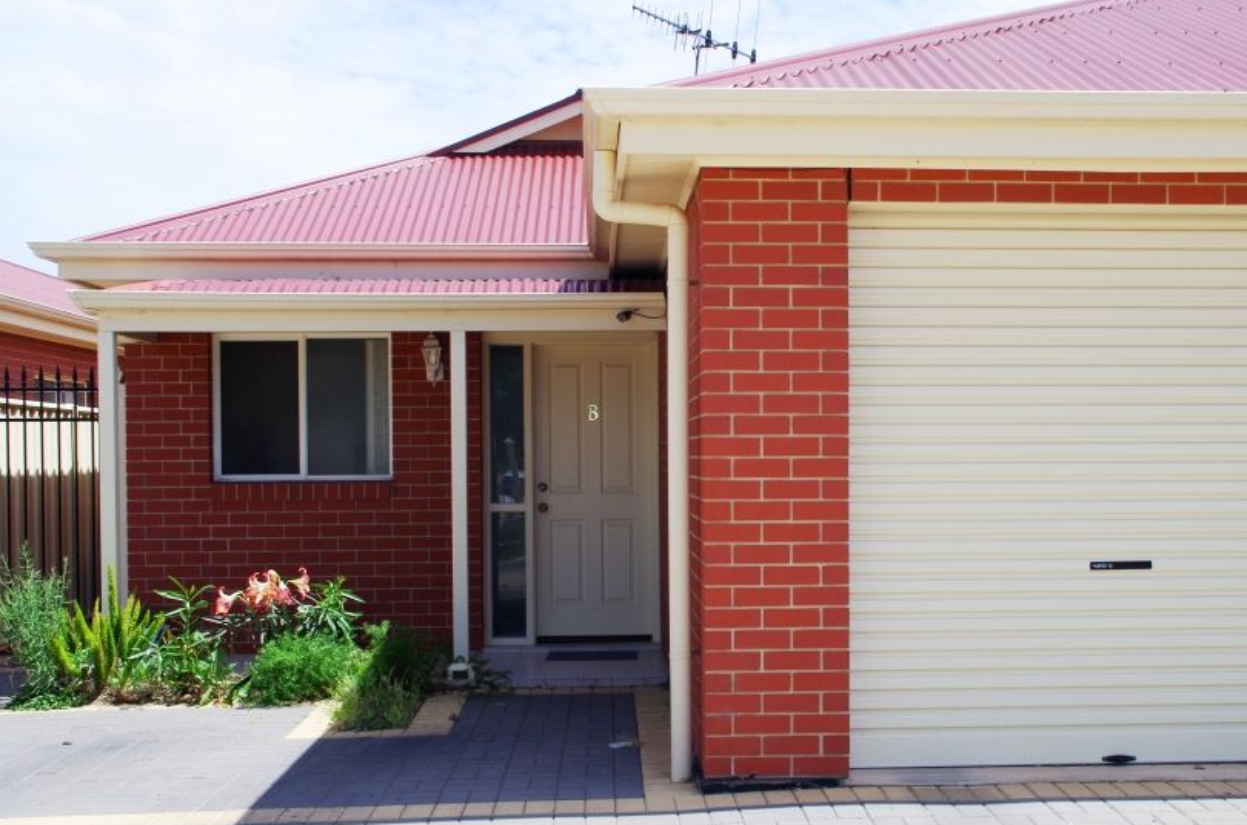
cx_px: 719
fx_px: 1486
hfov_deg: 45.4
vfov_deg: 31.0
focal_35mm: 43
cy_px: 477
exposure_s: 1/180
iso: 200
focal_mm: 23
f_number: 11
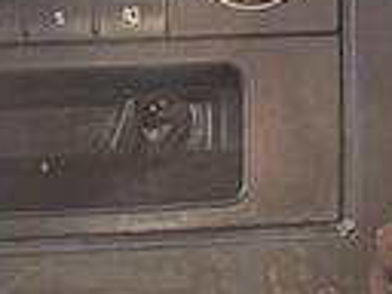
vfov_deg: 15.0
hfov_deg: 20.0
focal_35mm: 98
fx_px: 1110
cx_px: 187
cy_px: 55
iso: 100
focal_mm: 2.22
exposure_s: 1/139
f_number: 2.2
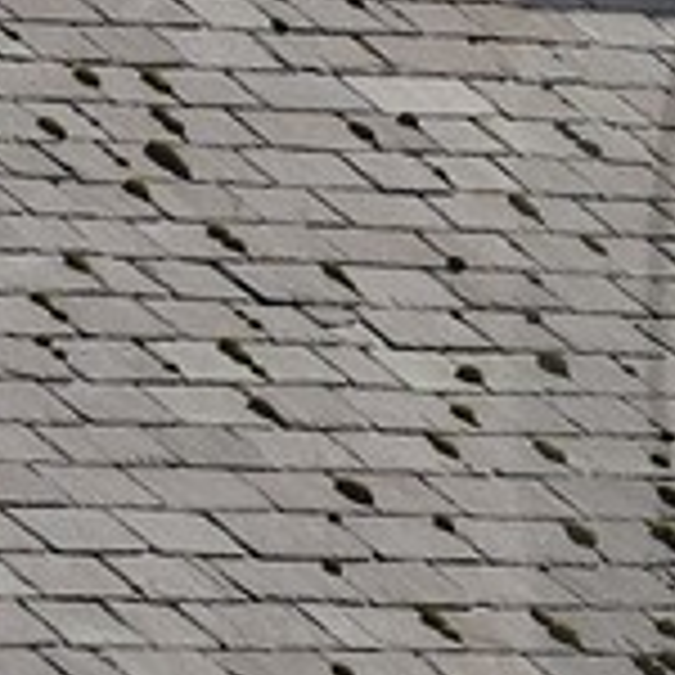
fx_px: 35011
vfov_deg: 1.1
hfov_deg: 1.1
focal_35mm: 1587
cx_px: 1886
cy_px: 328
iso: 200
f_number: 13
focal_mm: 175
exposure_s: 1/320
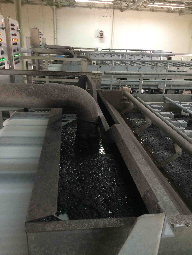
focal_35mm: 29
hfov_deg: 48.2
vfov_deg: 61.7
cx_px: 96
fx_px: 214
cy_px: 128
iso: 200
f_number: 2.2
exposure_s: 1/30
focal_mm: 4.15
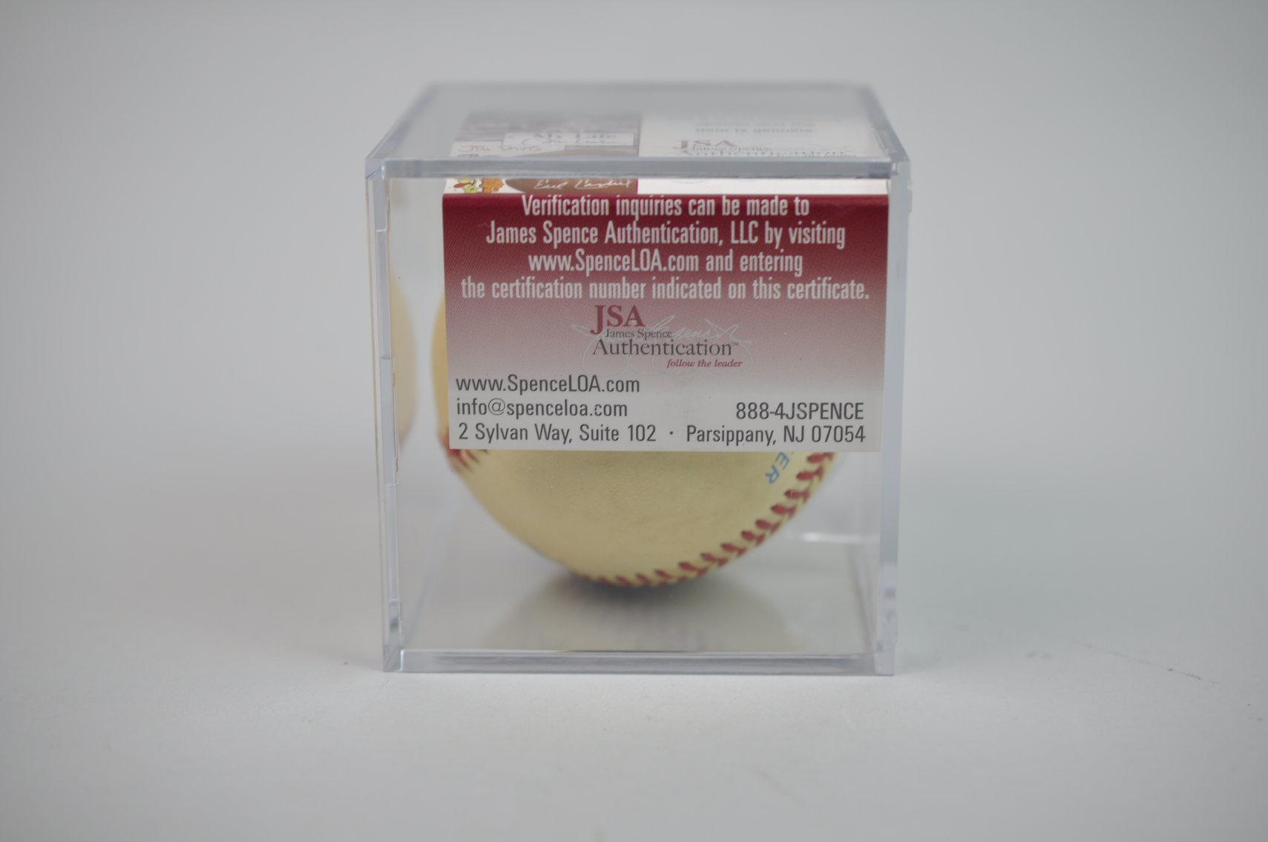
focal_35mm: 60
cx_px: 634
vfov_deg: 22.6
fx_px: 2111
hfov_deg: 33.4
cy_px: 421
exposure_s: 1/60
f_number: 4
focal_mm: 40
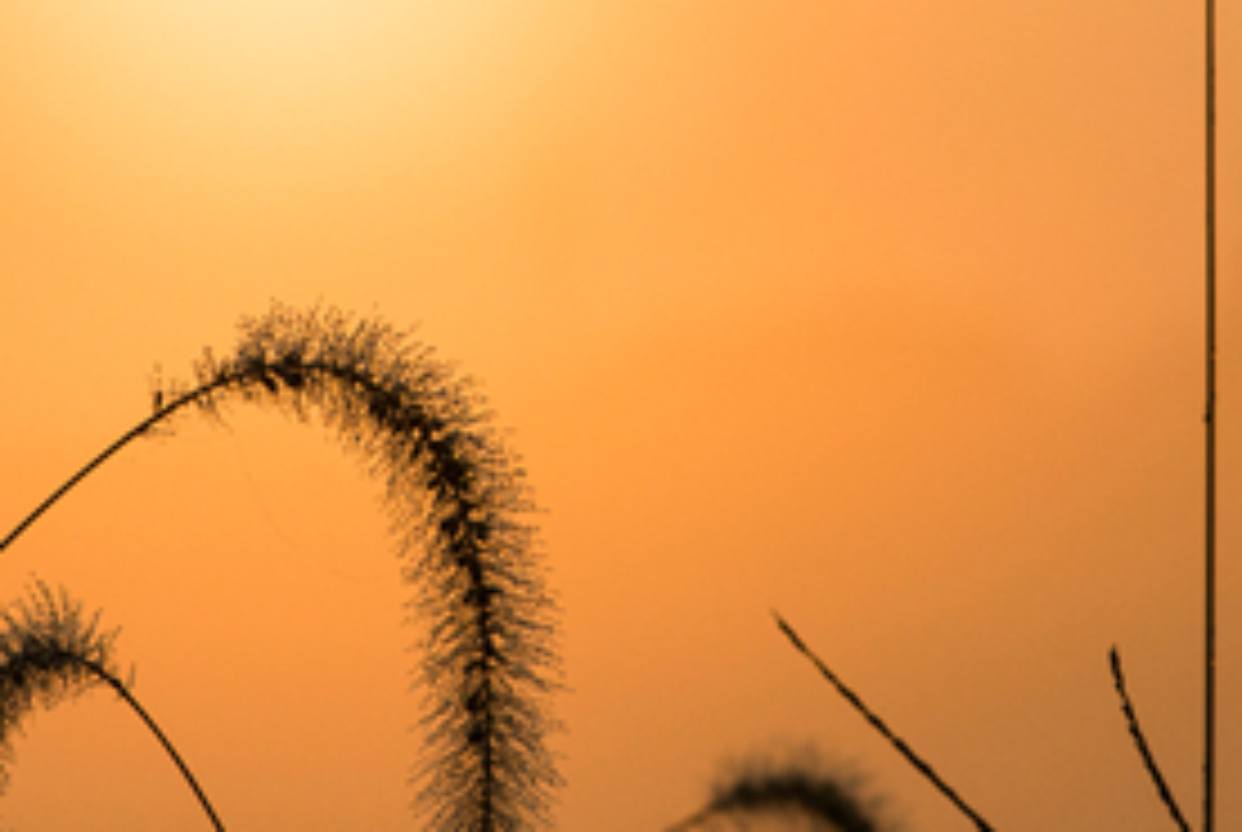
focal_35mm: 342
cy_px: -16
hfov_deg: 6.0
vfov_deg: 4.0
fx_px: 11818
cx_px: 486
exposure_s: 1/3200
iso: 640
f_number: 9
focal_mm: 105
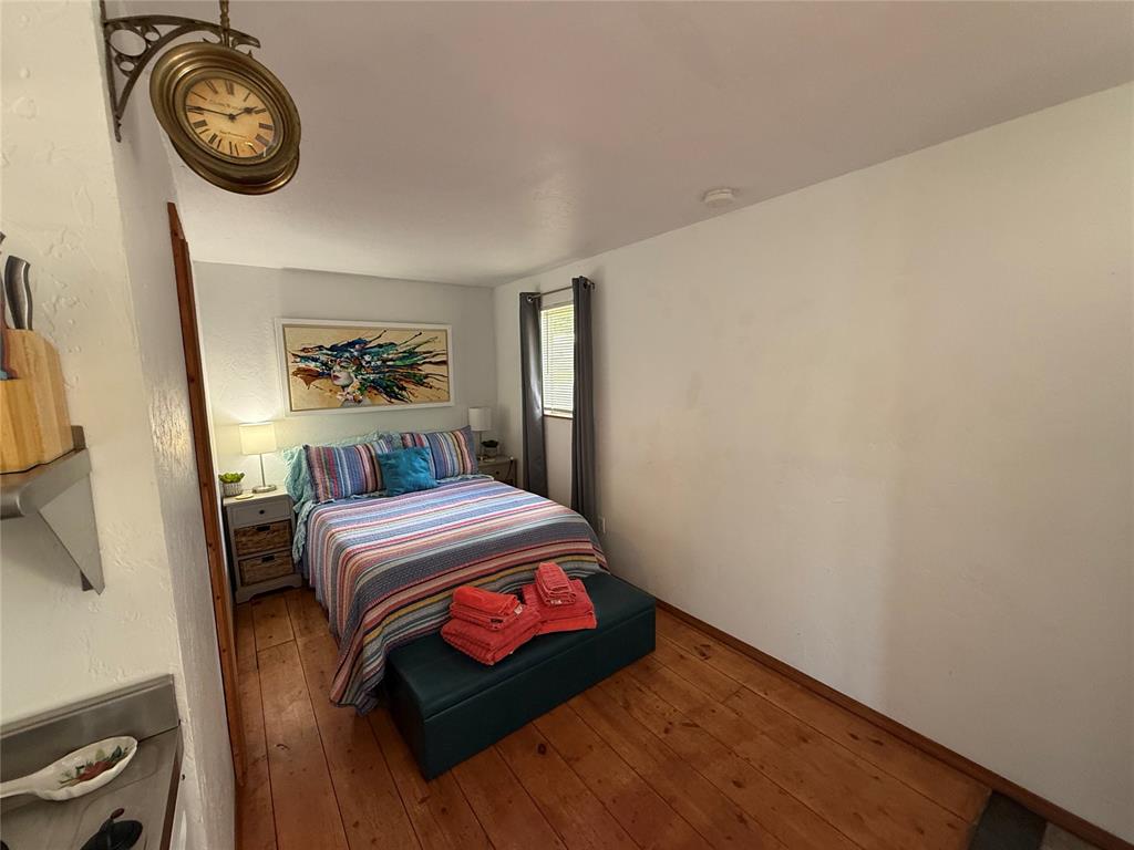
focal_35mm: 14
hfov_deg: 102.1
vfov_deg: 85.7
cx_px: 567
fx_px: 459
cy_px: 425
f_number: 2.2
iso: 320
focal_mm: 2.22
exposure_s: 1/99
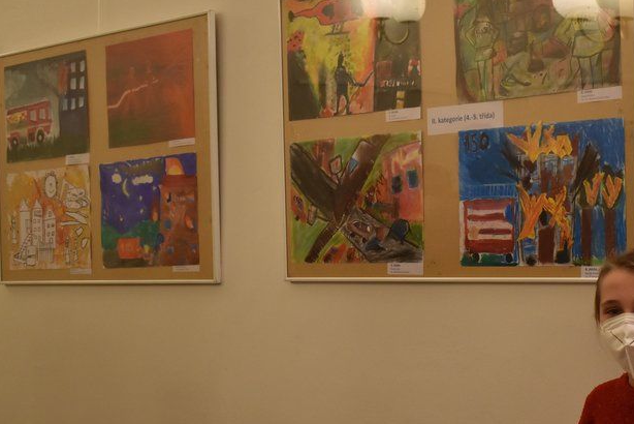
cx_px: 446
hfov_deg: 28.2
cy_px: 241
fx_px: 1248
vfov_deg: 19.2
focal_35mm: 71
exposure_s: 1/50
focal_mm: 29
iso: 900
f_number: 4.2
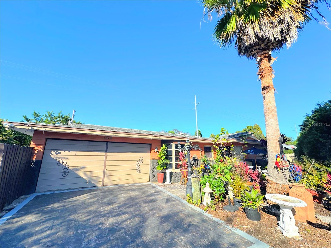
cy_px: 124
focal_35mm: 14
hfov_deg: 102.1
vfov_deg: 85.7
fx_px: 134
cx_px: 166
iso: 50
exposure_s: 1/1795
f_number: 2.2
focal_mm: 2.22
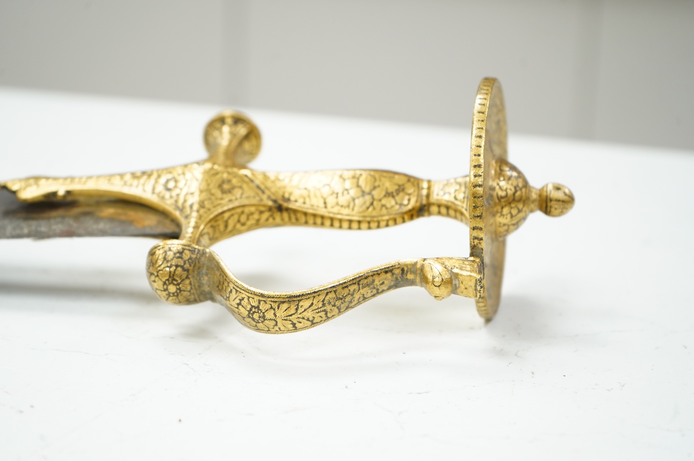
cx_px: 340
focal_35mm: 72
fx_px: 1387
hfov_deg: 28.1
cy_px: 235
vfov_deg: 18.9
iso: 2500
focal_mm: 70
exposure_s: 1/125
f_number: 6.3
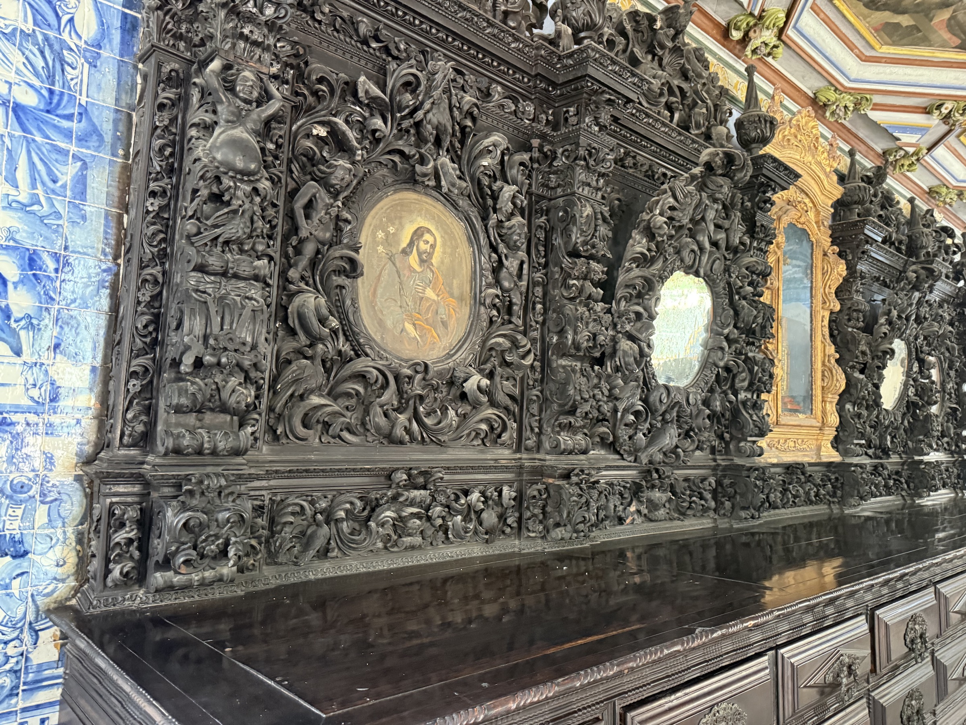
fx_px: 670
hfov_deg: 71.6
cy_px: 362
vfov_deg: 56.8
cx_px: 483
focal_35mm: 24
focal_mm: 6.76
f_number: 1.78
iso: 800
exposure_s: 1/40
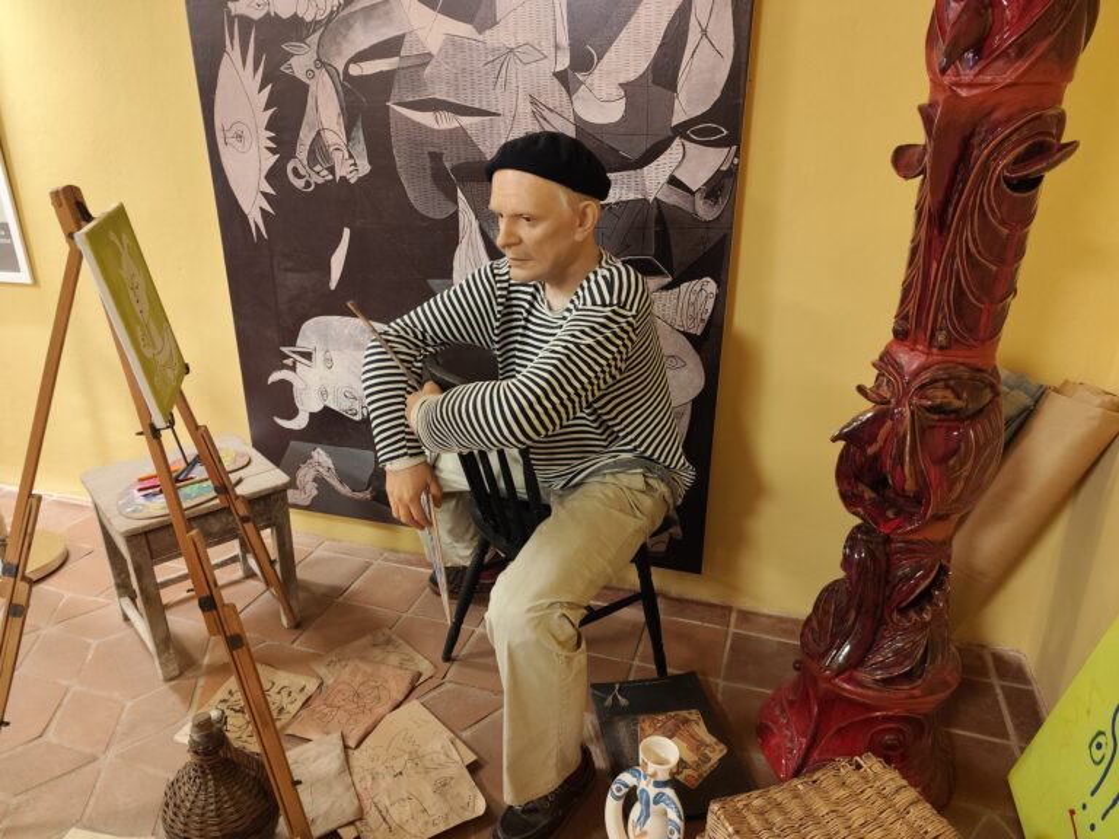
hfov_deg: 73.9
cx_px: 560
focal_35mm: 23
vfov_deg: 58.9
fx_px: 744
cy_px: 420
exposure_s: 1/50
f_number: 1.65
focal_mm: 6.19
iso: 500
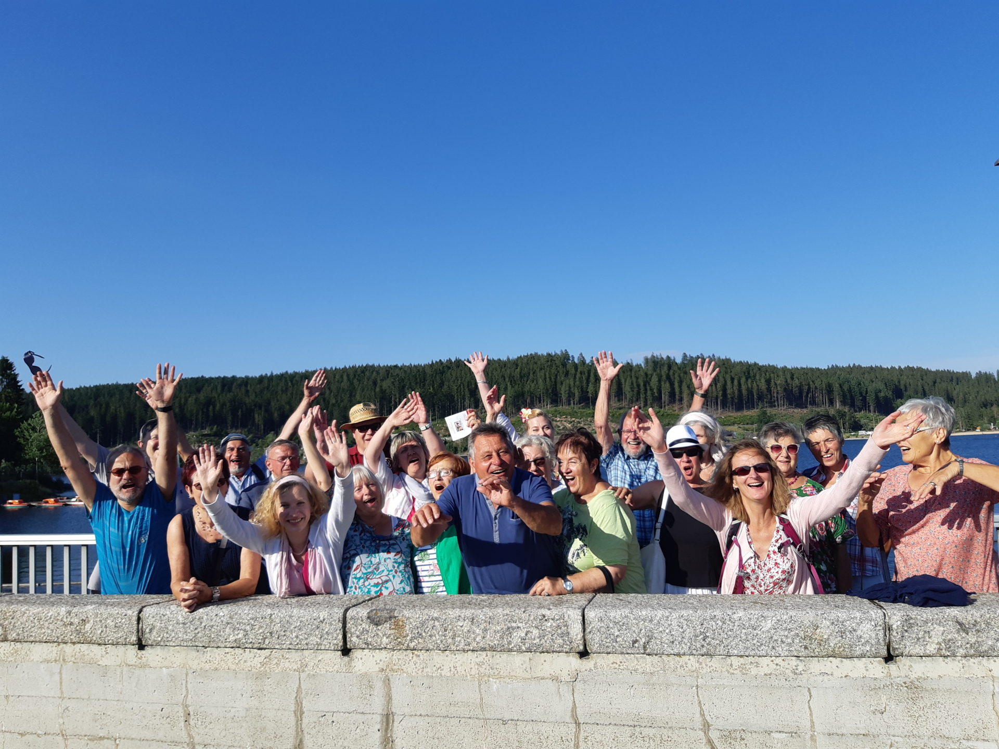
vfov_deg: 53.1
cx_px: 500
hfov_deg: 67.3
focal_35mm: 26
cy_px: 374
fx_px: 750
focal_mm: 3.93
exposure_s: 1/1976
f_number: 1.7
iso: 40
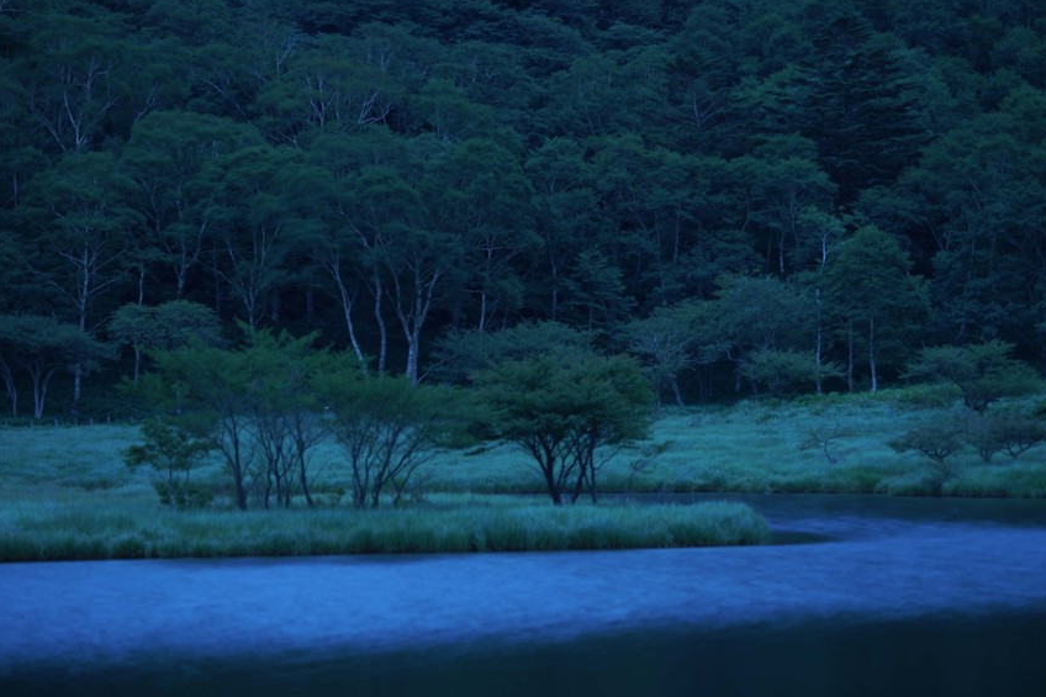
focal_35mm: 163
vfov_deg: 8.4
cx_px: 528
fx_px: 4735
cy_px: 317
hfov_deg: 12.6
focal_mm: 135
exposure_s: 30
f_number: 2.8
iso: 50
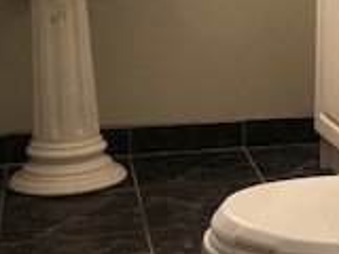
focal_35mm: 112
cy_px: 28
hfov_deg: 16.1
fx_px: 1097
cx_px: 506
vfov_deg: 13.1
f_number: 1.8
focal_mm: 4
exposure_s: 1/15
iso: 40
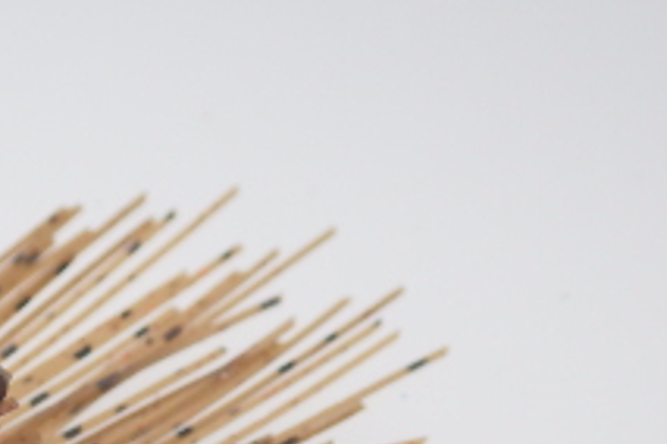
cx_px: -66
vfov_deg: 13.3
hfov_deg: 20.1
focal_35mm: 97
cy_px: 669
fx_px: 1797
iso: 250
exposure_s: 1/50
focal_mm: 5.5
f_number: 3.1
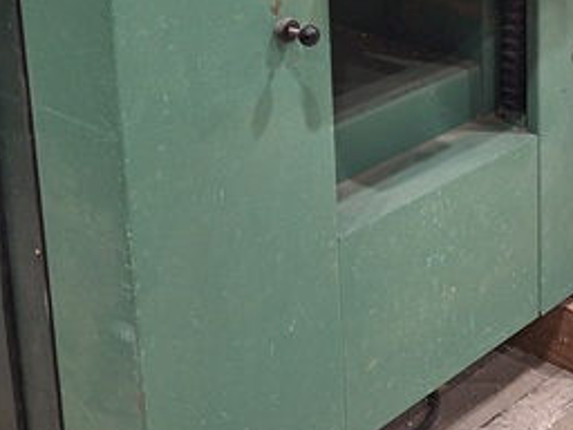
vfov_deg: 19.5
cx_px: 530
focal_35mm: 72
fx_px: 1192
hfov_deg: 26.0
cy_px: -47
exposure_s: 1/33
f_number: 1.8
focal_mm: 5.54
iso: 250
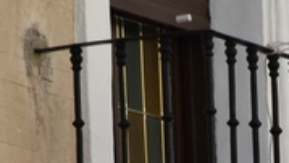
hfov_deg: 1.9
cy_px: 392
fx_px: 8497
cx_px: 339
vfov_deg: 1.1
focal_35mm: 1108
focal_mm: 140
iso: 280
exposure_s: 1/500
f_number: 5.6
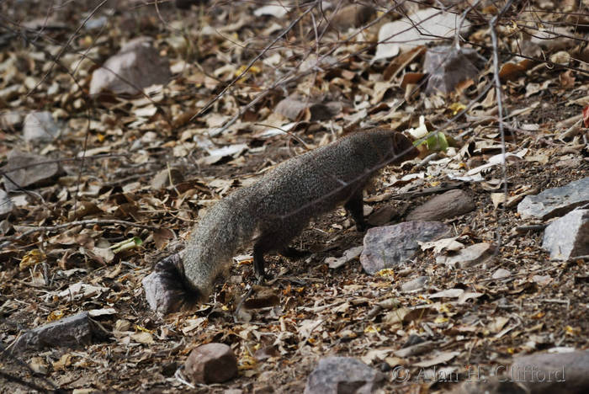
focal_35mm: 600
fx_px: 9825
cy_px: 197
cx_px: 294
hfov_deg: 3.4
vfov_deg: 2.3
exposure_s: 1/400
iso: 640
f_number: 5.6
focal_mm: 400
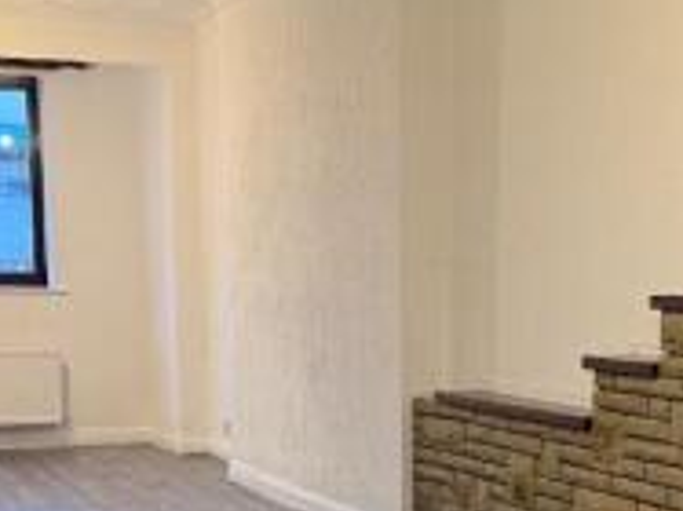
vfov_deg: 19.0
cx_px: 436
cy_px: 524
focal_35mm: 75
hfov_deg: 25.9
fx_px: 1479
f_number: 1.78
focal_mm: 6.76
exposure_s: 1/50
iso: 400
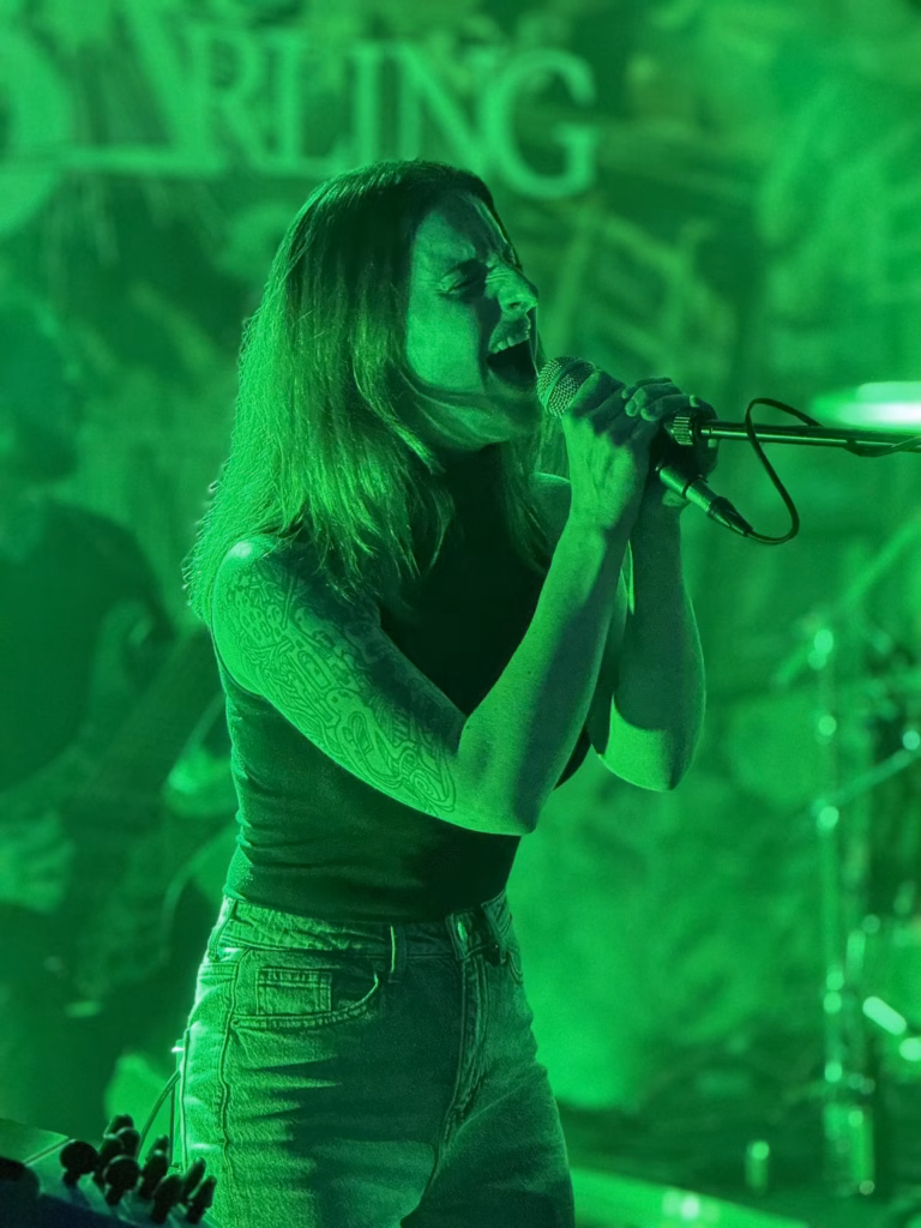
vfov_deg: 16.4
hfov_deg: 12.3
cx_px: 460
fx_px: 4257
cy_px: 614
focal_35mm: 120
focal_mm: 15.66
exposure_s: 1/35
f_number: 2.8
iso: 1250
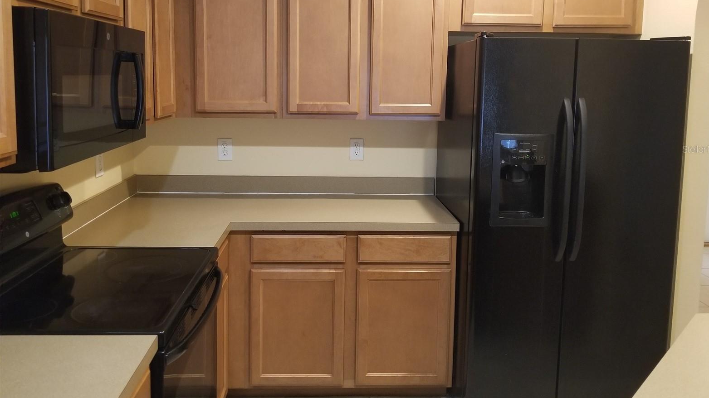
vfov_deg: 39.9
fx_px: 545
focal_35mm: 29
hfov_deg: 66.1
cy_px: 149
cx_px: 362
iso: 250
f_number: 1.7
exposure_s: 1/15
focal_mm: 4.25
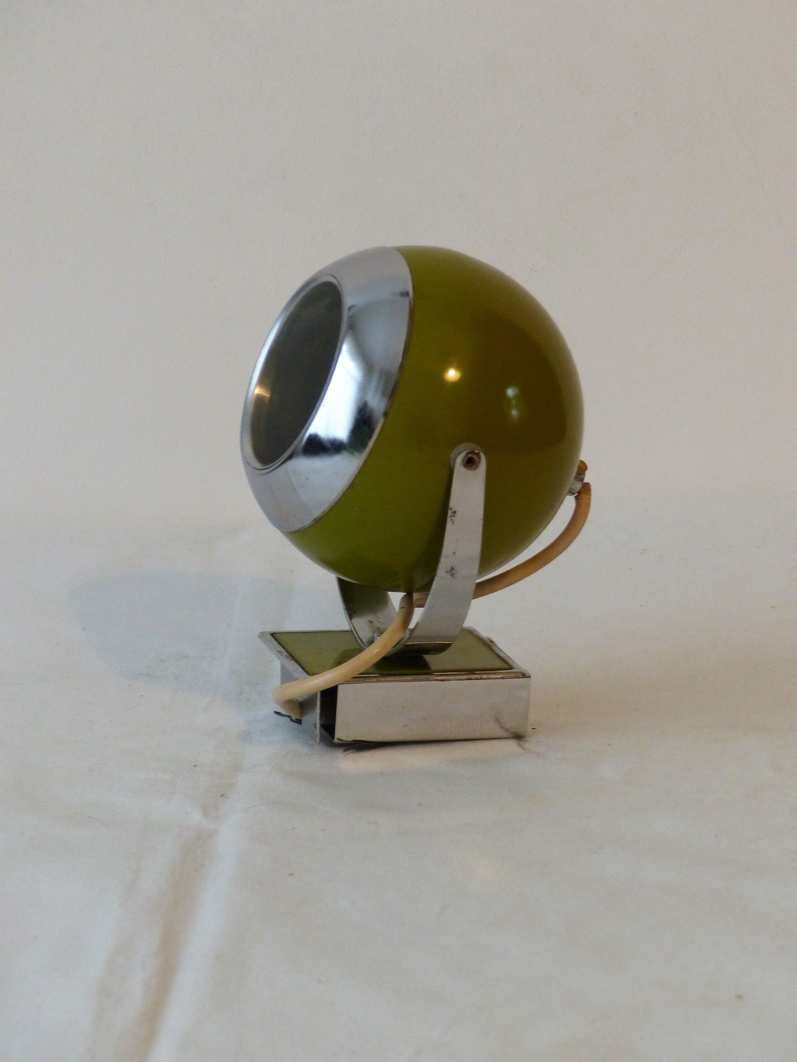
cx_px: 398
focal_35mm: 122
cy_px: 531
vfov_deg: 16.1
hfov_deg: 12.1
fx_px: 3745
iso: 400
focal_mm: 20.1
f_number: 2.8
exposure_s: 1/30
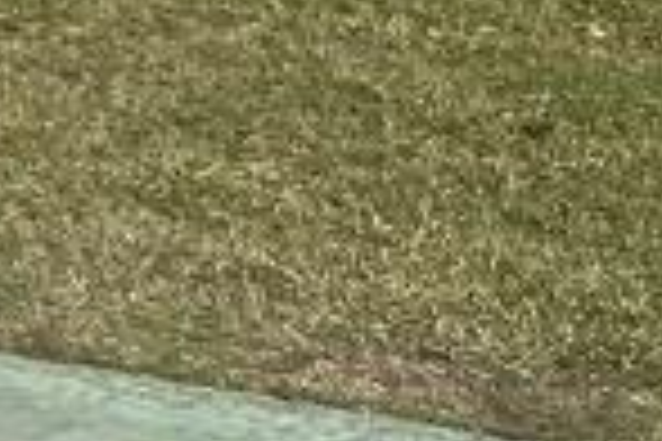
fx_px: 3457
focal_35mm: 188
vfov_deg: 6.7
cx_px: -1410
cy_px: -850
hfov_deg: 8.7
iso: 50
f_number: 1.5
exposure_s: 1/5319
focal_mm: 5.7
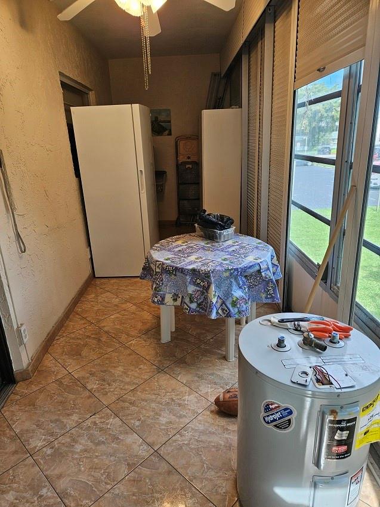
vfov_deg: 73.9
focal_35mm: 23
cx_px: 190
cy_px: 254
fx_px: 337
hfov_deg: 58.9
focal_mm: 5.4
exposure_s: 1/120
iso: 64
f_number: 1.8
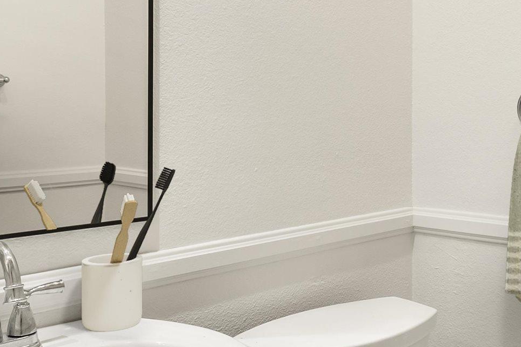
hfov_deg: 38.1
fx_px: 738
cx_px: 376
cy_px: 109
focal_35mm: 51
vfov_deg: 26.3
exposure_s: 1/8
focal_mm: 16
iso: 500
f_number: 8
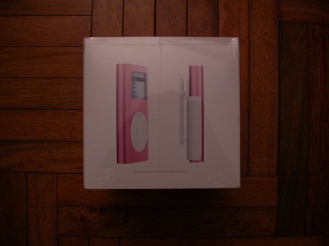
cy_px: 123
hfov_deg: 49.0
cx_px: 164
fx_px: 361
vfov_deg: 37.7
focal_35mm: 38
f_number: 2.6
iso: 100
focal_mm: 7.85
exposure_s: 1/19.3
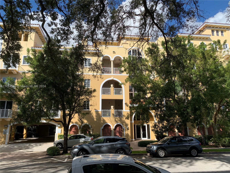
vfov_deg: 53.1
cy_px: 86
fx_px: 173
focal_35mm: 26
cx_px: 115
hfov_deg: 67.3
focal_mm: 4.25
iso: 25
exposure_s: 1/1689
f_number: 1.8
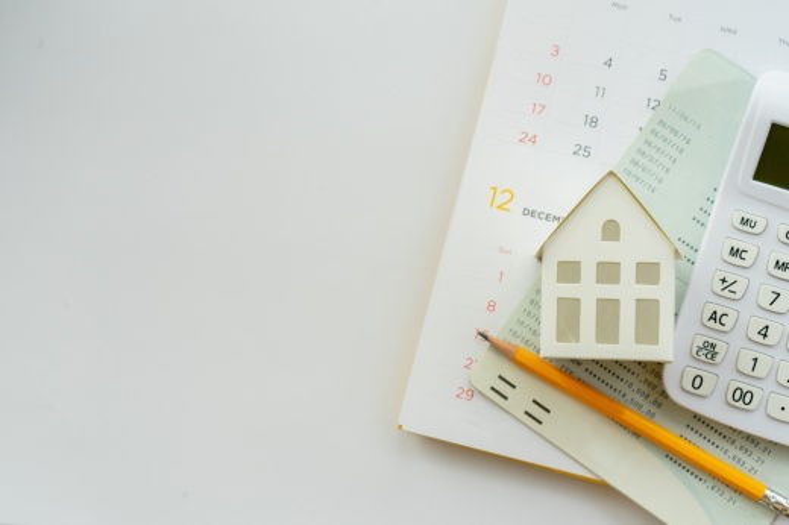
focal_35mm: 55
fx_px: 1205
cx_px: 394
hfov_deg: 36.3
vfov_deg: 24.6
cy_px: 262
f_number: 8
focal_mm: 55
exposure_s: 1/40
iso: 320
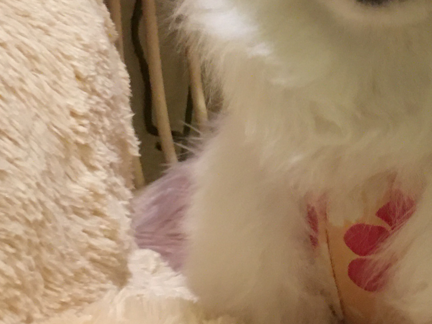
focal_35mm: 90
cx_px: 373
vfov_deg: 16.0
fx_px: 1123
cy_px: -21
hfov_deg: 21.4
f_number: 2.2
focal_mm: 4.15
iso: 100
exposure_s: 1/10
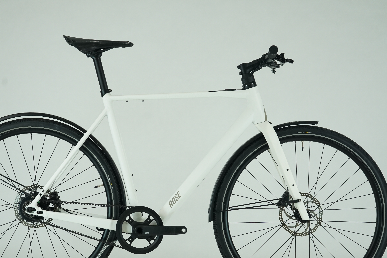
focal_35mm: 72
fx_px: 774
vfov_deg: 18.9
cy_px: 155
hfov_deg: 28.0
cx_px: 168
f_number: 5
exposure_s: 1/200
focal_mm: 60
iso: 800
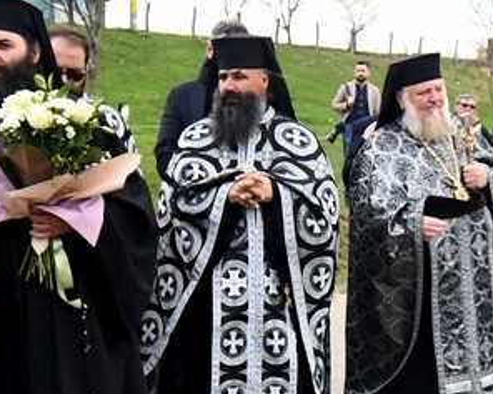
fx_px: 832
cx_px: 366
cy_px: 306
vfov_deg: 26.3
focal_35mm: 57
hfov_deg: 32.4
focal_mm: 10
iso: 1250
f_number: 4.5
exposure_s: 1/1250
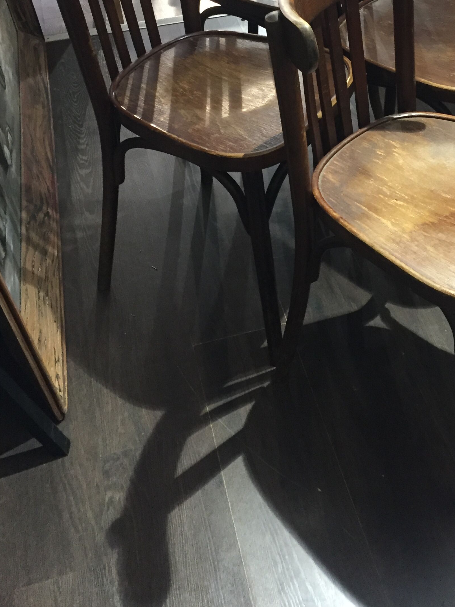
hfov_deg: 32.6
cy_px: 158
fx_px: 771
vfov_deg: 41.8
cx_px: 307
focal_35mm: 44
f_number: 2.2
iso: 250
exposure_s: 1/17
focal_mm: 4.15
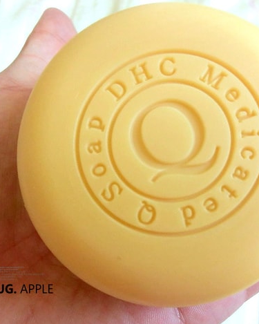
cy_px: 160
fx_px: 383
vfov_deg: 45.8
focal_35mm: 40
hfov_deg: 37.2
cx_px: 156
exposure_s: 1/60
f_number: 3.5
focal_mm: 5.25
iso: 400
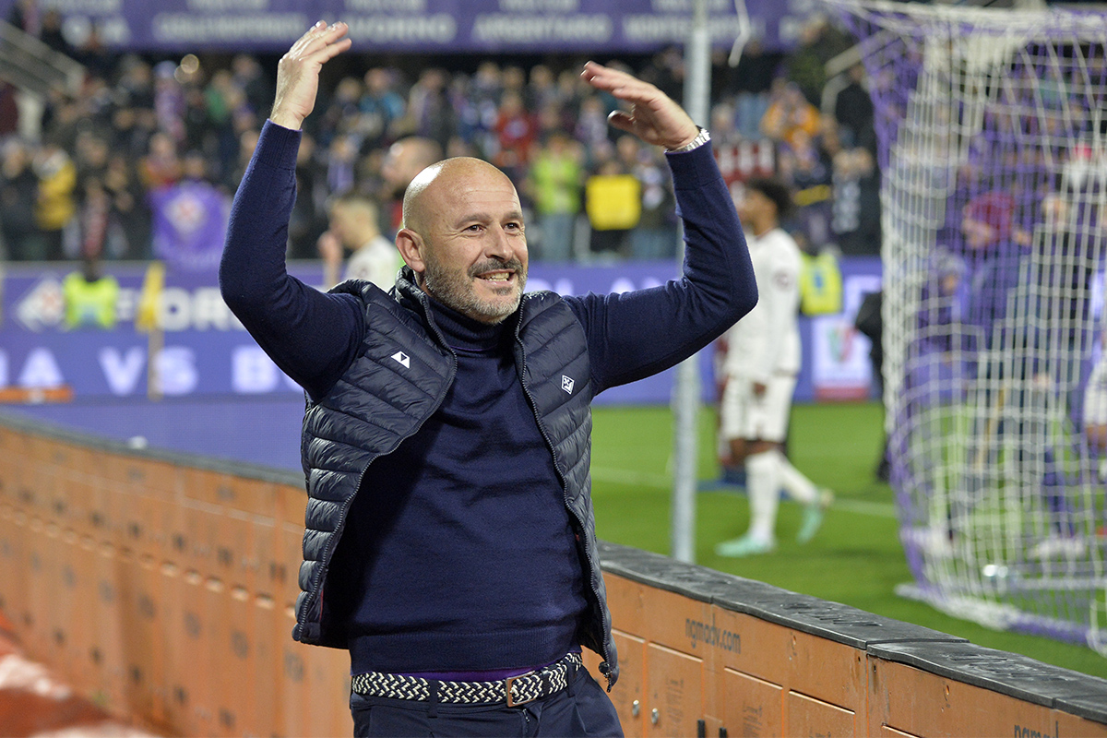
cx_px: 554
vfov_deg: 8.9
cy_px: 369
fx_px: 4766
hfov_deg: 13.2
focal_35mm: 155
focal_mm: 155
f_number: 5
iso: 3200
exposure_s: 1/500
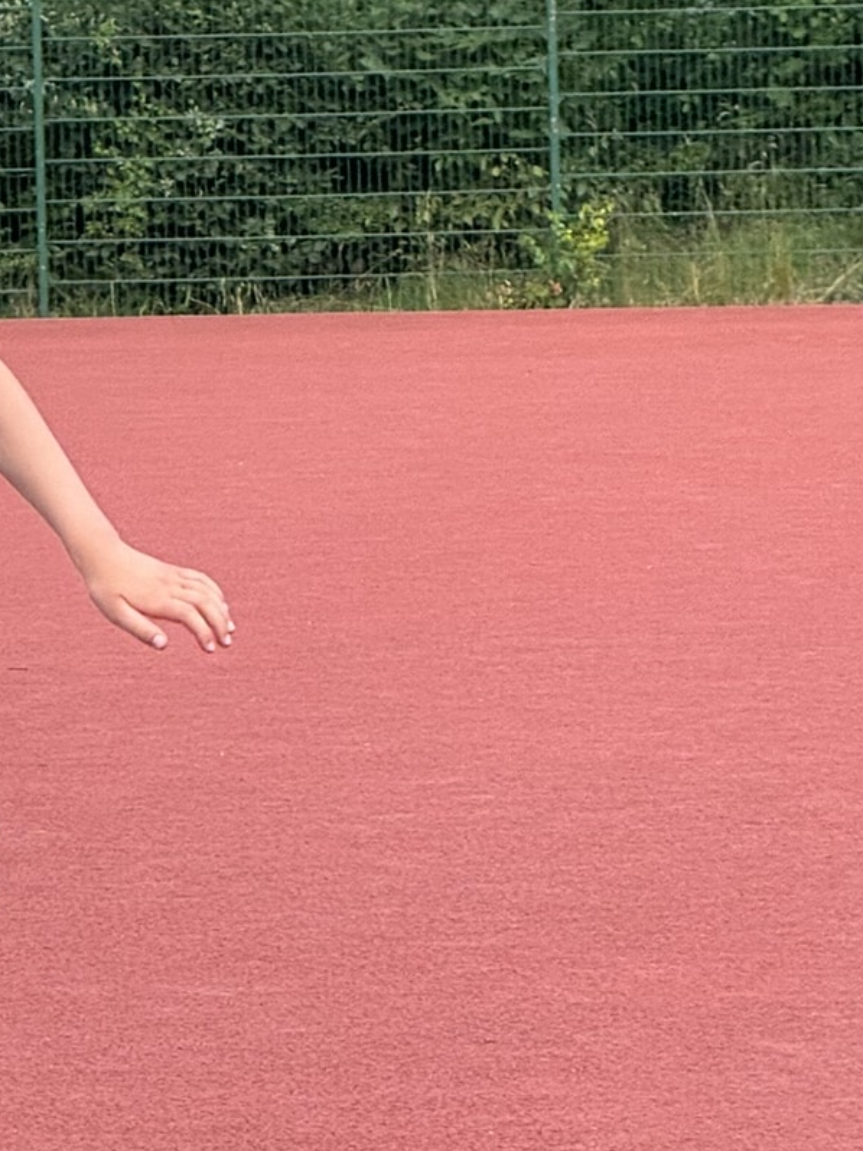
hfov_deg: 4.8
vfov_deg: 6.4
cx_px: -225
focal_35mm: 308
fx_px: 10244
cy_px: 599
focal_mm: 15.66
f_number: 2.8
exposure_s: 1/315
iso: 50
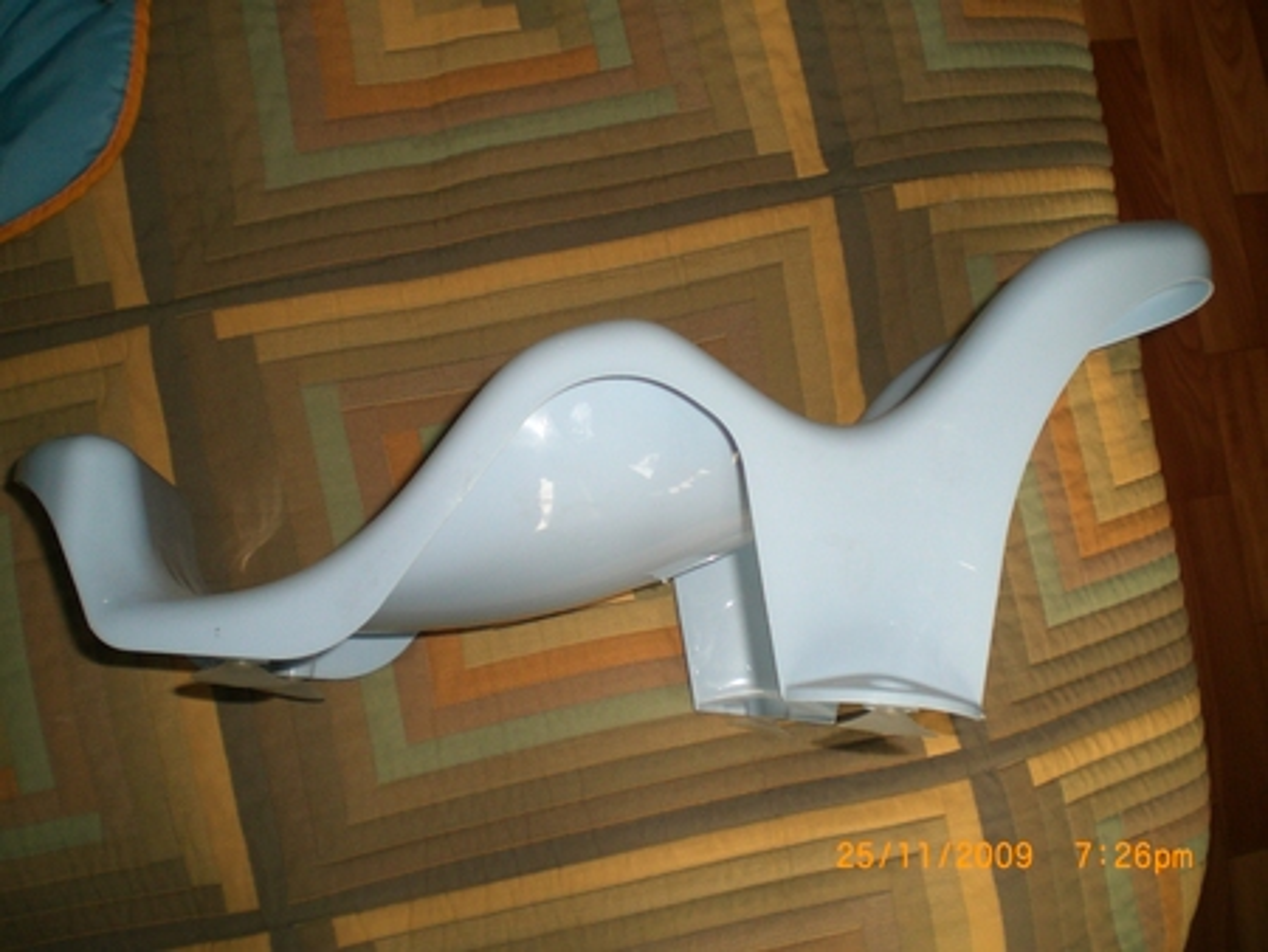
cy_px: 476
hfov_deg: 49.0
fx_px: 1393
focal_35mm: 38
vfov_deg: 37.8
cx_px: 634
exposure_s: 1/60
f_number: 3.1
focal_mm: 6.3
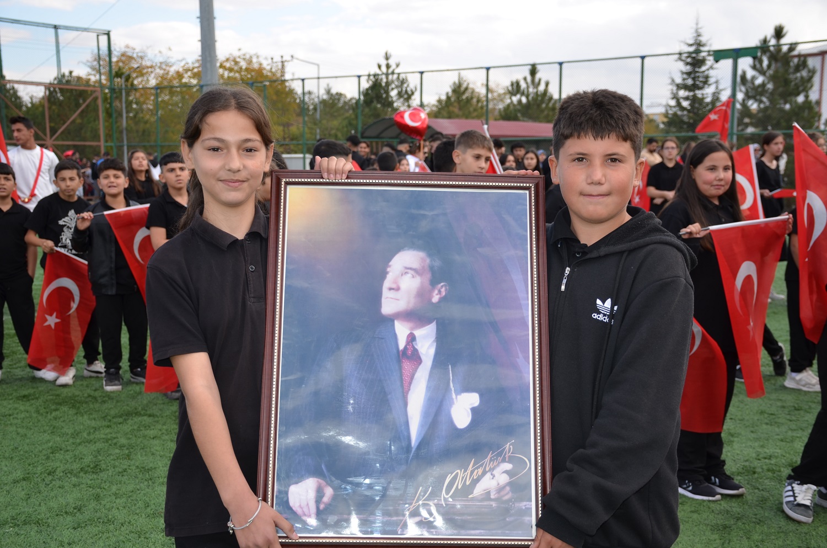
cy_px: 274
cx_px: 414
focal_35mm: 48
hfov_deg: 41.2
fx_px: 1100
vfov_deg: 27.9
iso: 100
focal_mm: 32
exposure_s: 1/250
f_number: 4.2
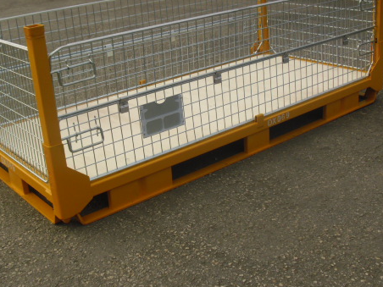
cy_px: 120
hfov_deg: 37.4
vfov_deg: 28.5
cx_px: 168
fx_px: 564
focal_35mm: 51
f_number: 7.8
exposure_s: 1/200
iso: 80
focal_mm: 6.3
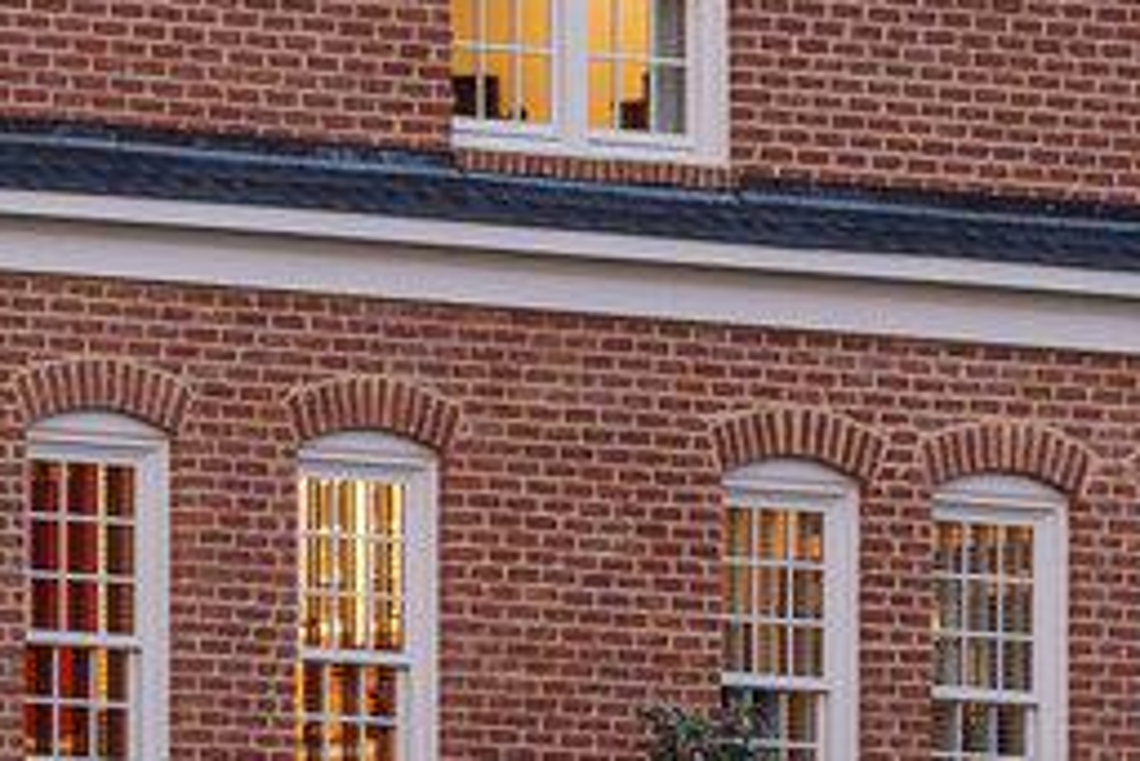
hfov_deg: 2.4
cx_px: -1176
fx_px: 26582
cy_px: -176
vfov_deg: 1.6
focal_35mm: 839
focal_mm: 105
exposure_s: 1/1.67
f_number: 8
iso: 500
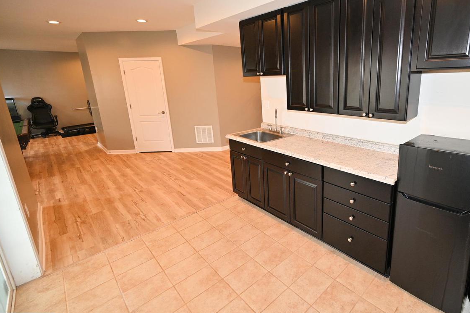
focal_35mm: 18
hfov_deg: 88.4
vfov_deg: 66.9
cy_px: 133
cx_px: 292
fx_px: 235
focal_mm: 14
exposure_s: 1/80
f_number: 4
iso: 800
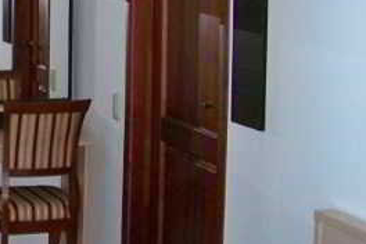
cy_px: 46
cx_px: -94
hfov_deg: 18.4
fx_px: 1057
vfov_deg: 13.1
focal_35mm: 104
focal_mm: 5.85
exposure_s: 1/30
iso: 200
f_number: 2.8
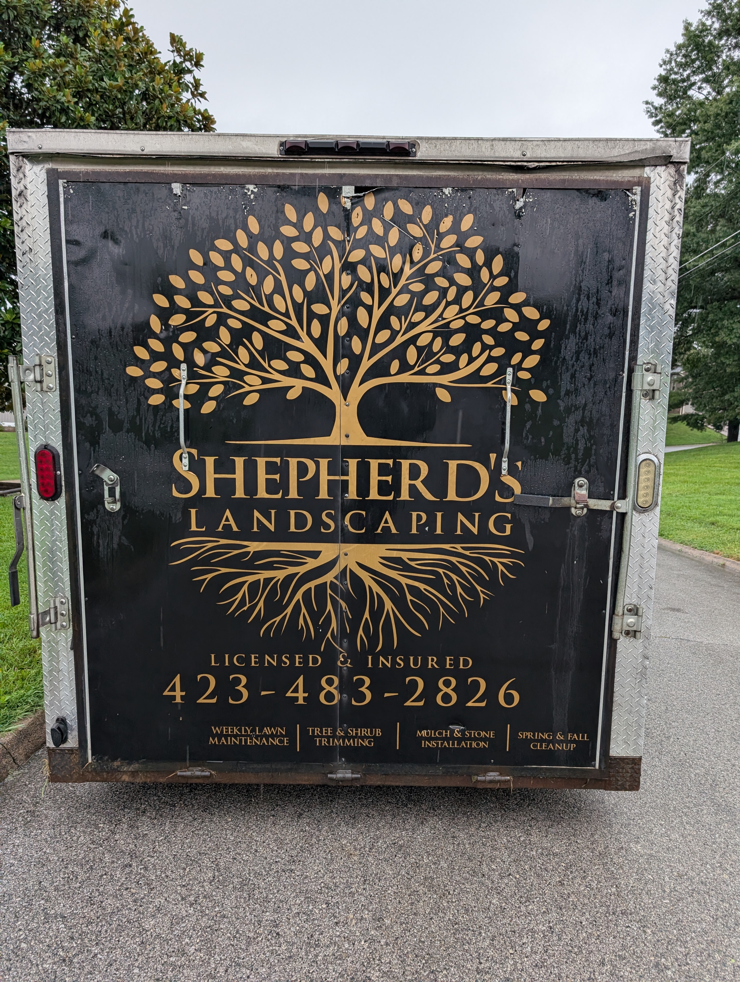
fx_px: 682
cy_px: 491
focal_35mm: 24
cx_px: 370
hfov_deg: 56.9
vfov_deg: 71.5
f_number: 1.68
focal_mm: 6.9
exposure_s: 1/232
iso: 36
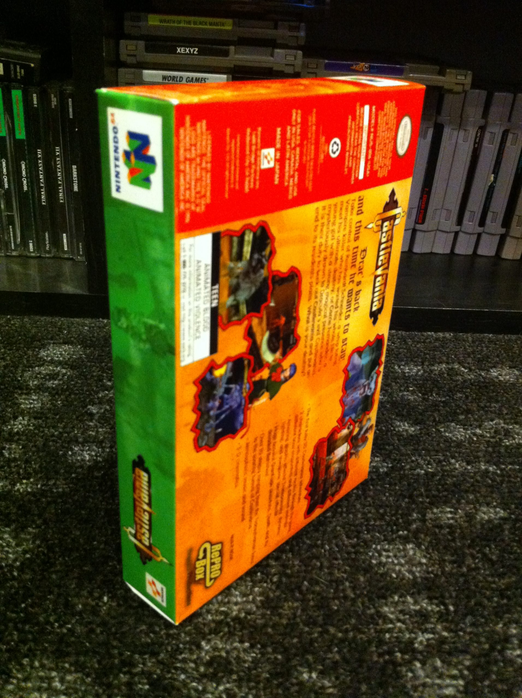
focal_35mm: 35
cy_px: 349
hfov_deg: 40.6
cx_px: 261
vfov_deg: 52.7
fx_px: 706
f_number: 2.8
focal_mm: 3.85
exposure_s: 1/15
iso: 800
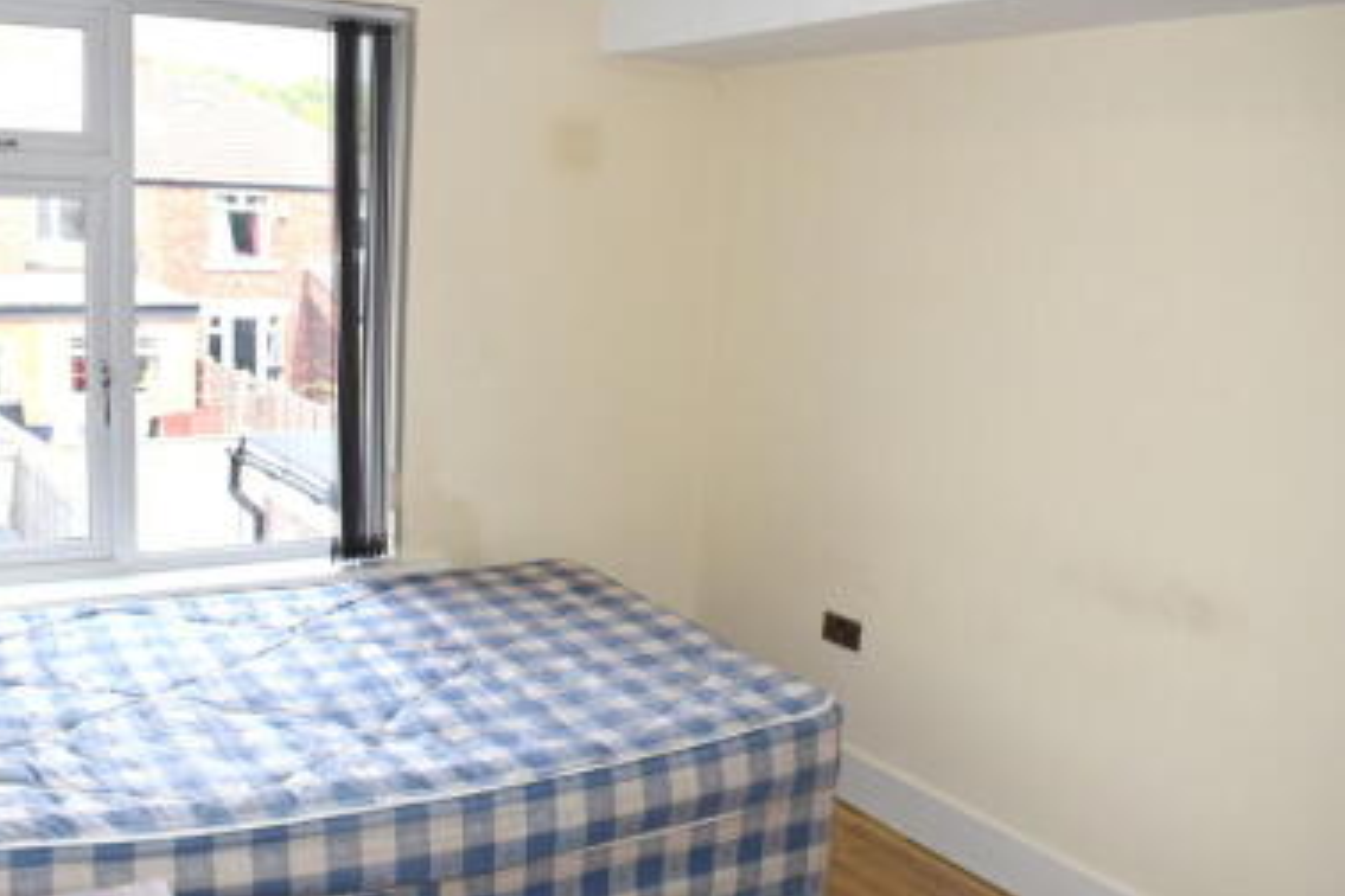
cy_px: 496
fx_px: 1270
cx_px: 502
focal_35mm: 34
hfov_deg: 55.1
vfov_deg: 38.8
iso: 100
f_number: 5.6
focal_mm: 18
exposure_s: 1/125
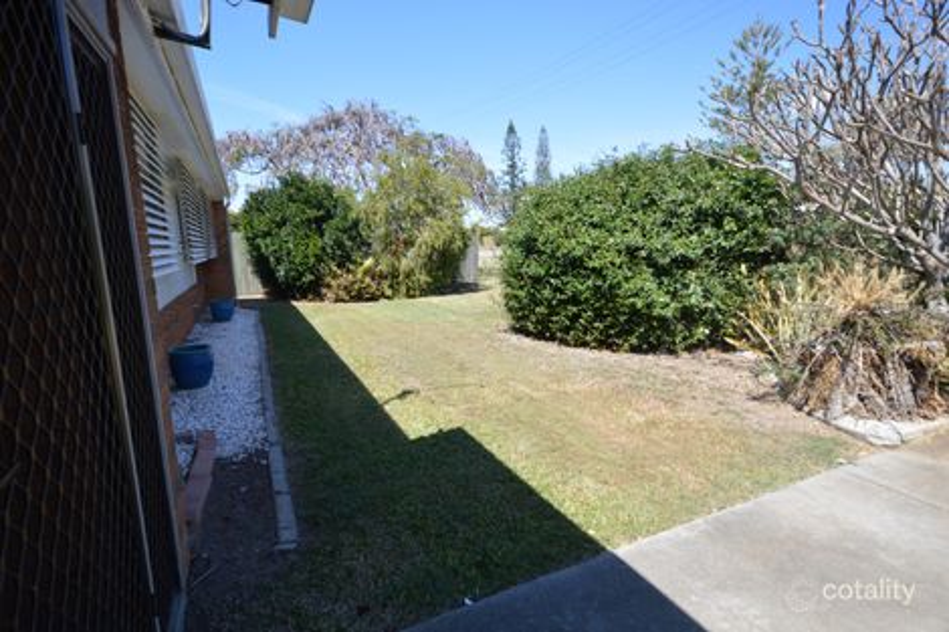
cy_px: 316
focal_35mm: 18
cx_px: 474
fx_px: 474
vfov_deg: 67.3
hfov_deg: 90.0
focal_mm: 12
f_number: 6.3
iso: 100
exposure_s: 1/160
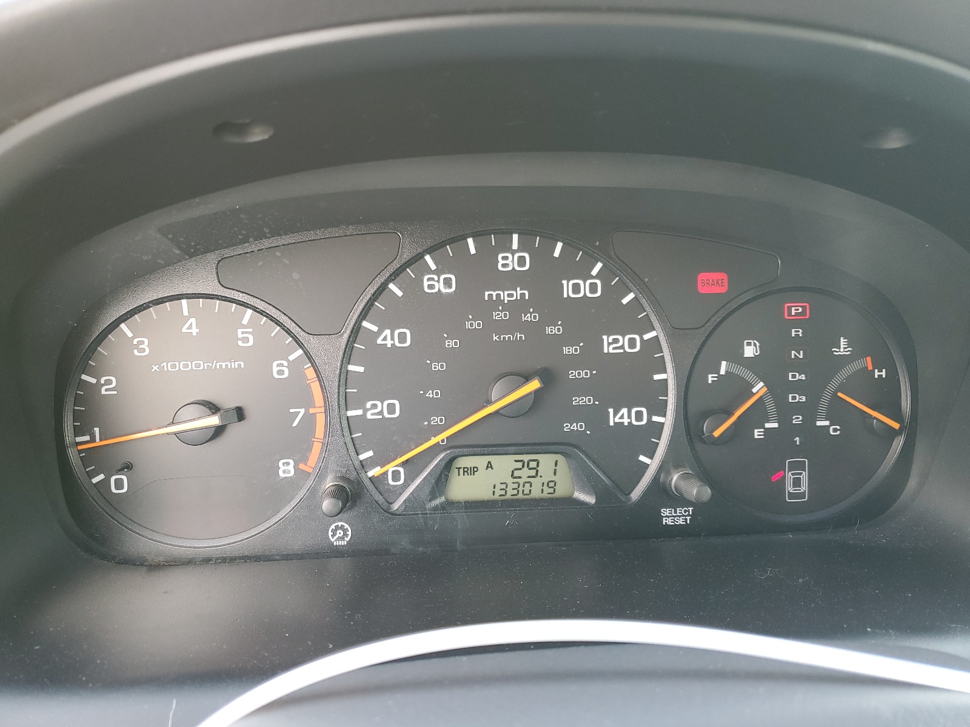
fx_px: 729
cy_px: 364
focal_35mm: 26
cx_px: 485
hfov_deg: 67.3
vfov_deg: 53.1
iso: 70
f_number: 1.5
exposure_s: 1/60.2
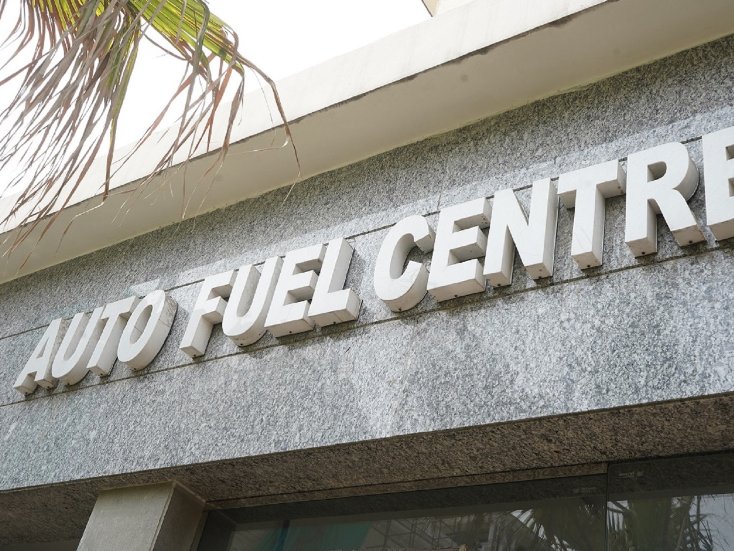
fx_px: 848
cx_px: 362
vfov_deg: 36.0
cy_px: 275
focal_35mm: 40
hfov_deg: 46.8
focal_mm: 36
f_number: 10
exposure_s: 1/100
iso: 200
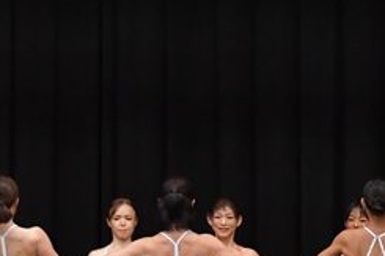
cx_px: 556
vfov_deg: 4.2
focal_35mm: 323
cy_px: 283
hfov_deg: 6.3
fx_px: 3452
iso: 4000
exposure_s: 1/400
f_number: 5.6
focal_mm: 68
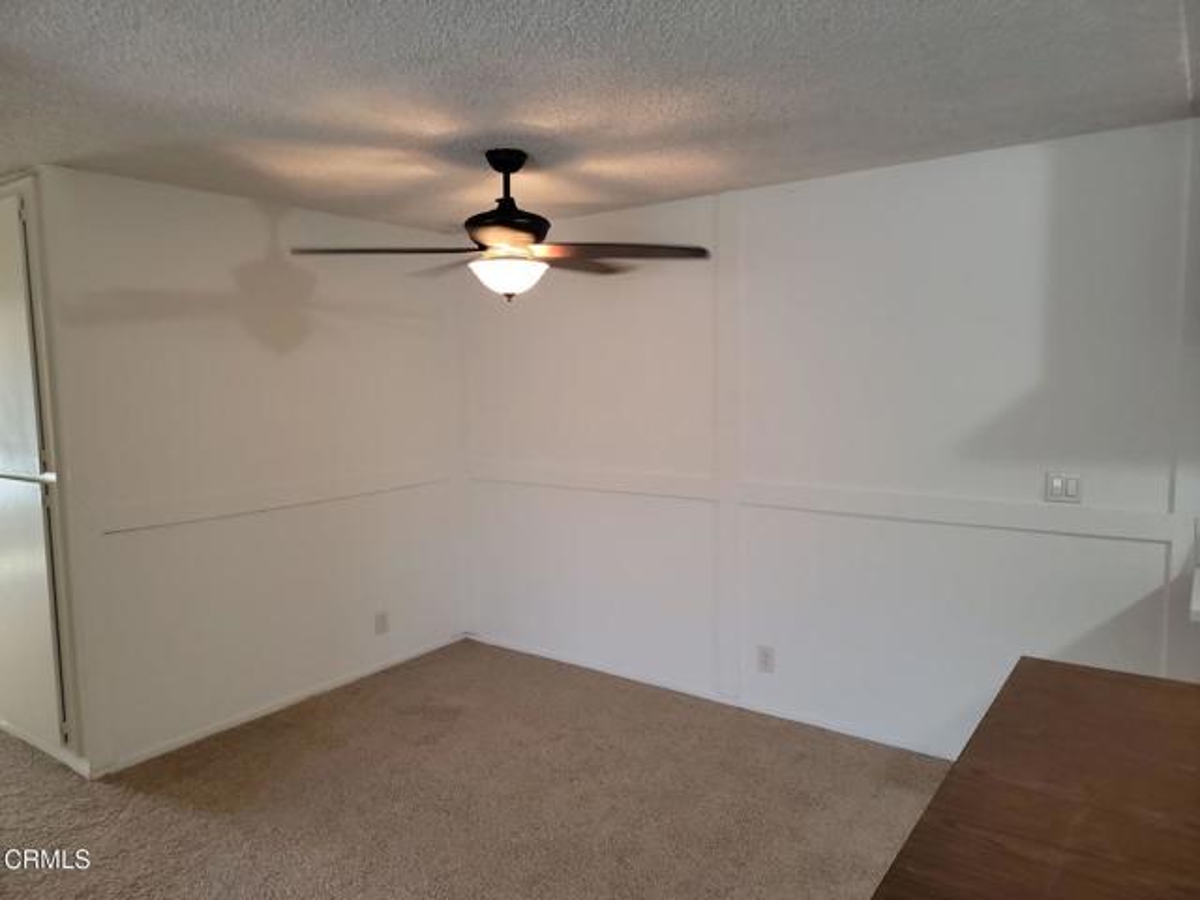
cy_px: 450
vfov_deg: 56.8
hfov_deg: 71.6
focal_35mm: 24
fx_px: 832
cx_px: 600
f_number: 1.8
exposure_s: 1/39.1
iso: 821
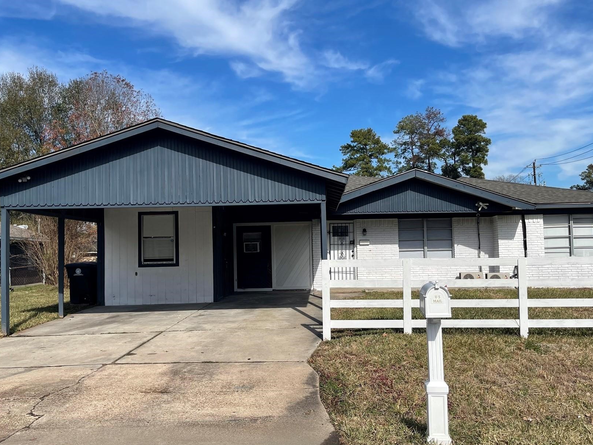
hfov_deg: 55.3
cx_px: 314
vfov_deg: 42.9
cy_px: 224
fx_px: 565
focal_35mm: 33
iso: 32
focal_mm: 5.1
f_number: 1.6
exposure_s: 1/4717
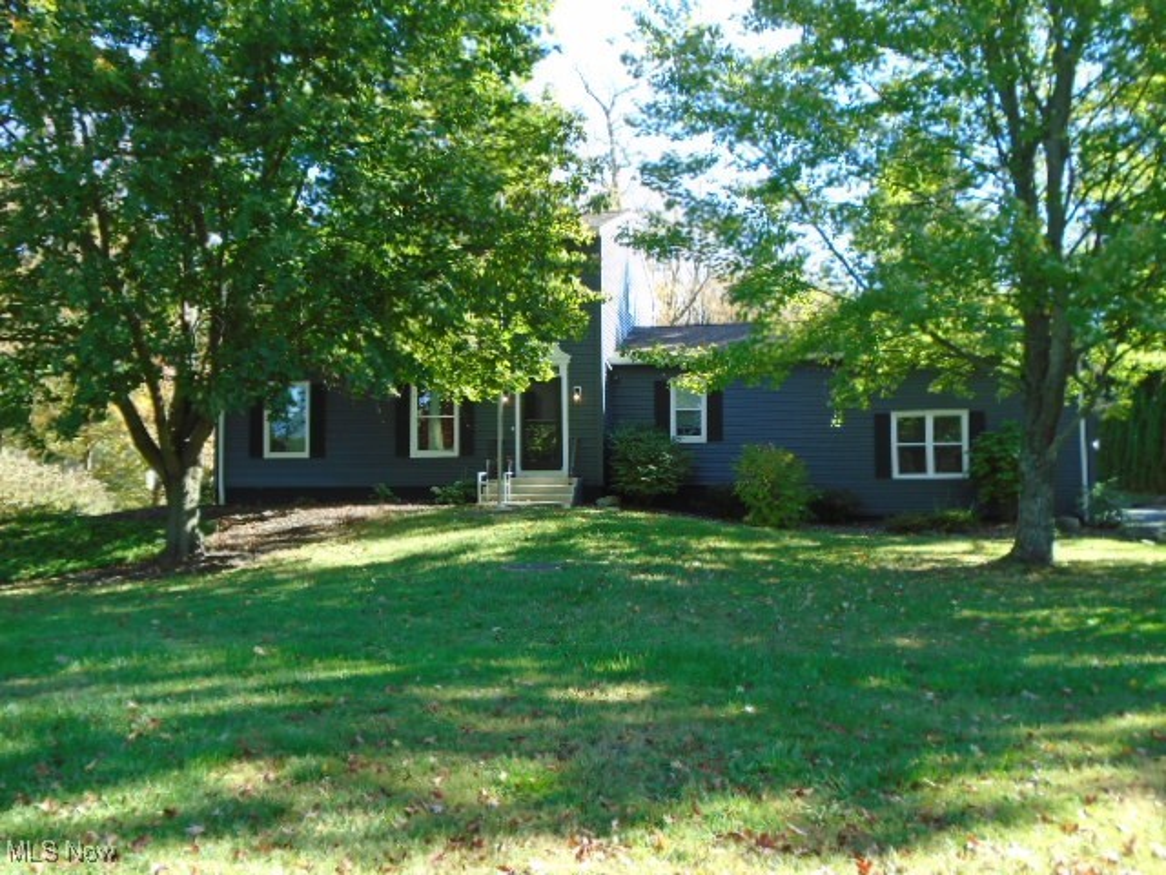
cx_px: 583
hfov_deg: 51.4
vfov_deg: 39.7
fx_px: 1213
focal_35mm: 36
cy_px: 438
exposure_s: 1/80
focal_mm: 6.4
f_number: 3.8
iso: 100
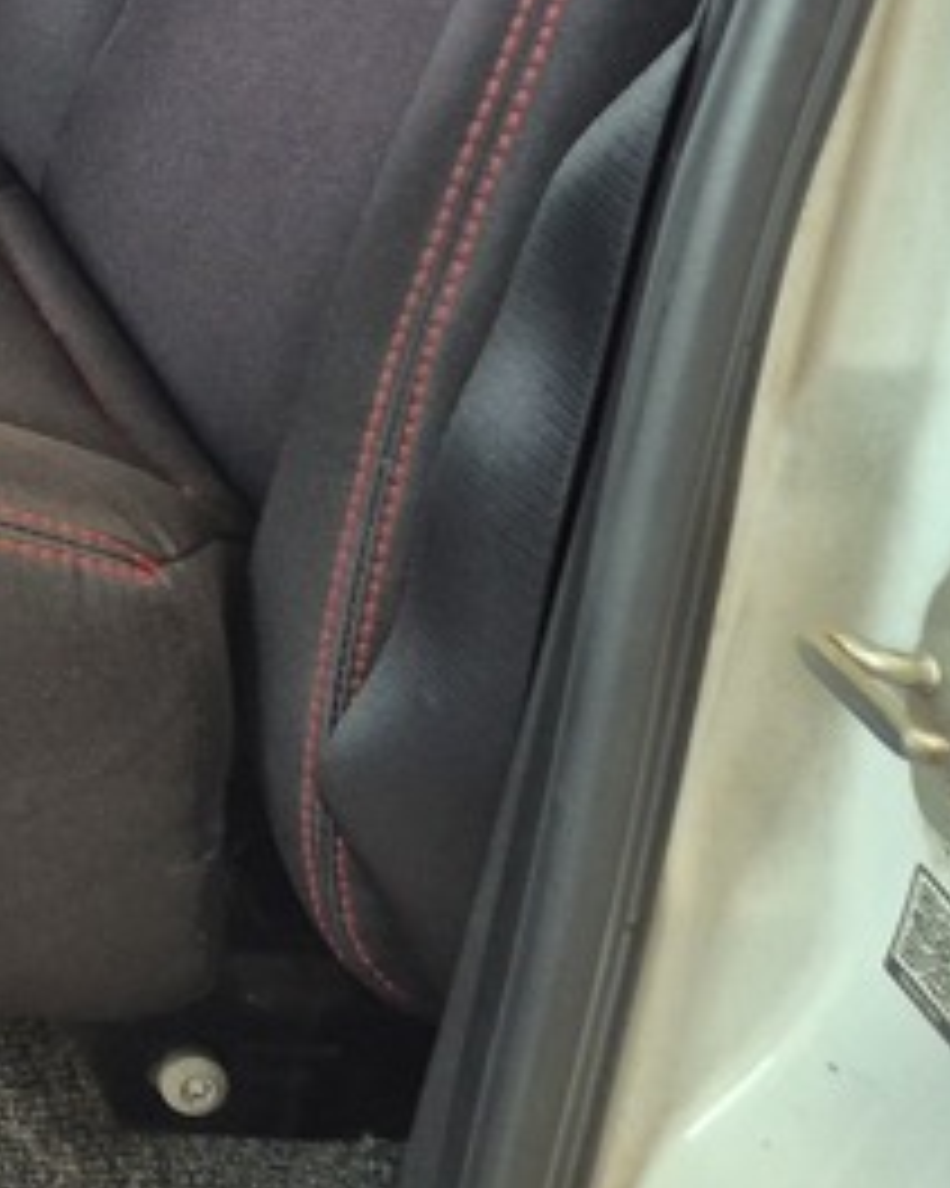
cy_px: -270
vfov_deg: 20.4
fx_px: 3059
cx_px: -869
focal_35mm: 87
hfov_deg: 14.9
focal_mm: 5.4
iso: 320
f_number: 1.8
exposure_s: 1/100
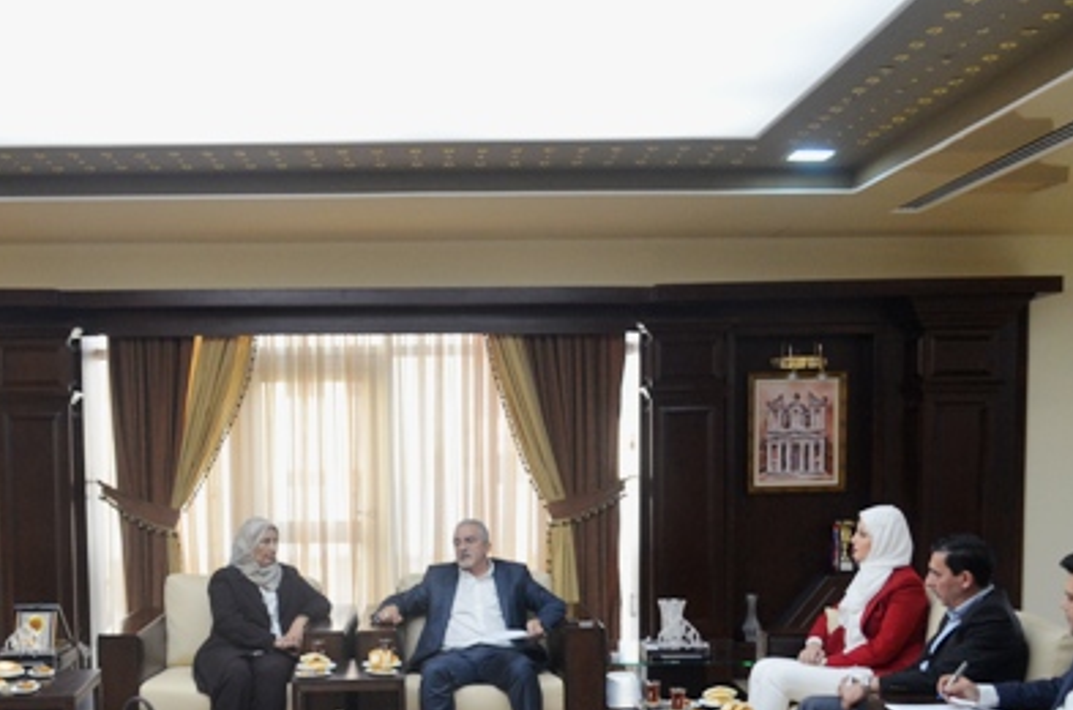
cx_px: 418
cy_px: 557
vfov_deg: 29.7
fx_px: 1308
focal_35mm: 44
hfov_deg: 44.3
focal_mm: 18
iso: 800
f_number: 4
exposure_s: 1/60
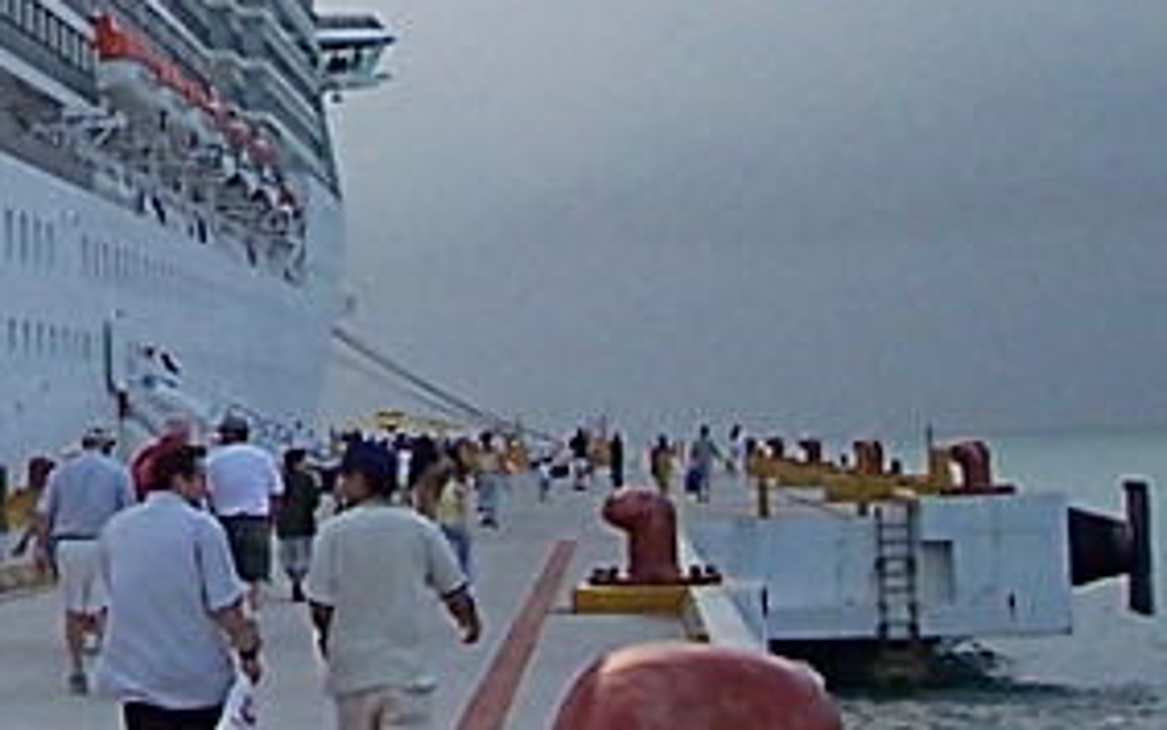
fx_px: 5790
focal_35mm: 182
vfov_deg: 7.2
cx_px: -280
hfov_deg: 11.3
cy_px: -120
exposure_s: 1/200
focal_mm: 6.3
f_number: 2.8
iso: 80
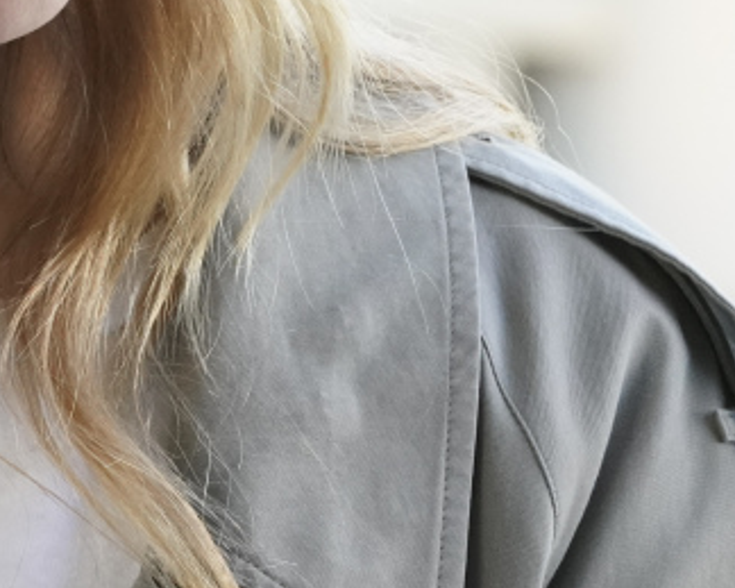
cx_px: -256
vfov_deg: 1.7
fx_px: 19572
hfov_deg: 2.1
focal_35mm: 900
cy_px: -241
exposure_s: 1/200
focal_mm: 259
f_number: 13
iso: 8000
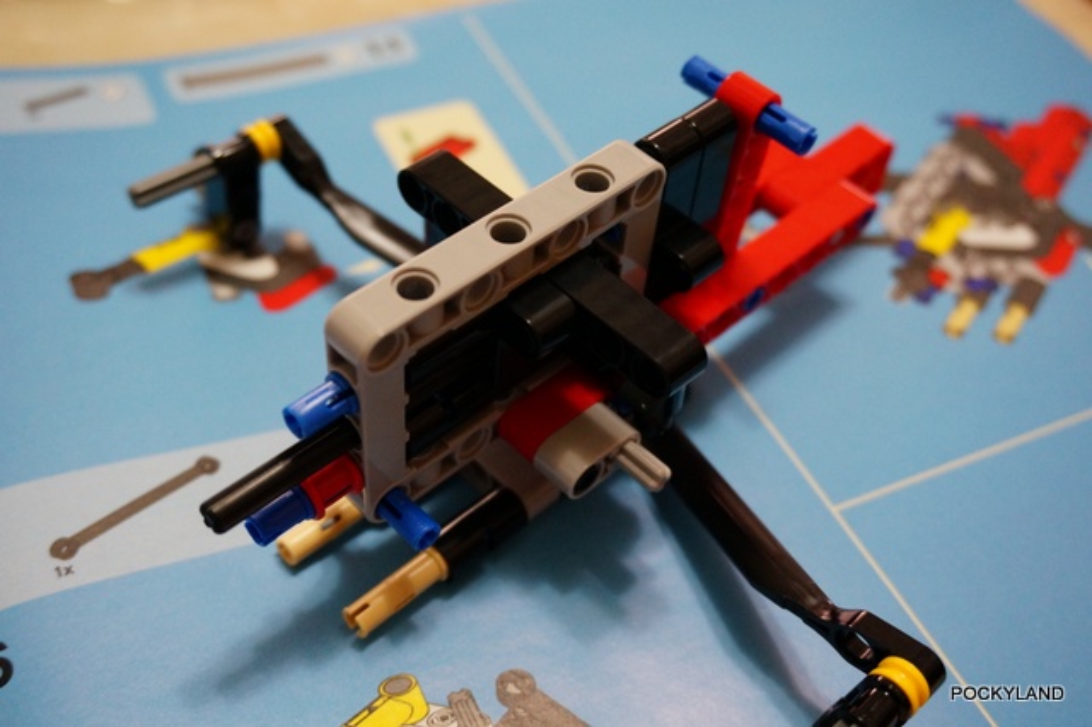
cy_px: 364
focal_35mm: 40
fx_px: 1228
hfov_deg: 47.9
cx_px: 546
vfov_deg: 33.0
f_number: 4.5
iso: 1600
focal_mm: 27
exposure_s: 1/40
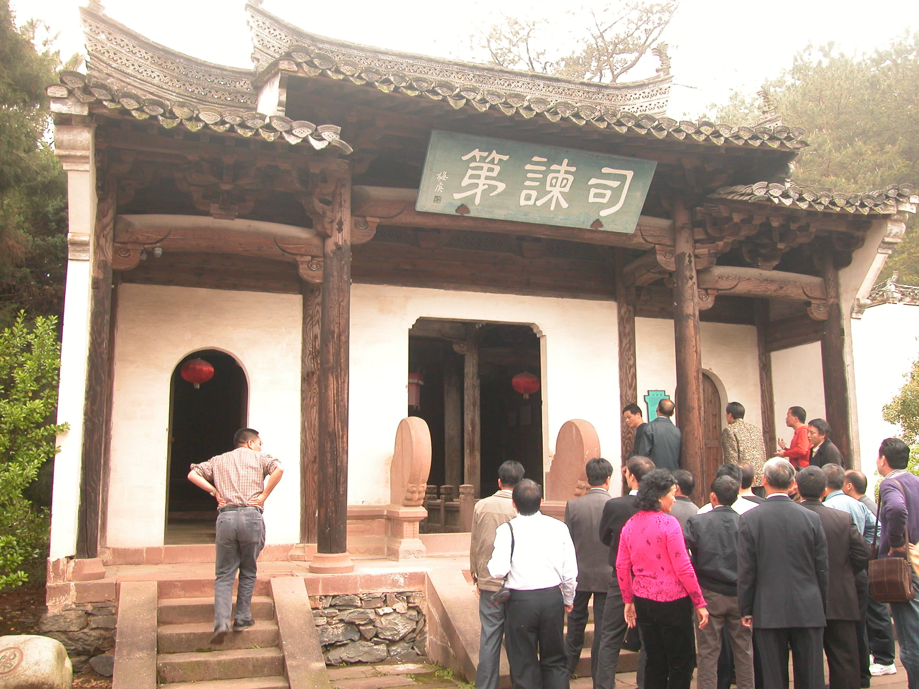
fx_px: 796
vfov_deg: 46.8
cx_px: 460
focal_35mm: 30
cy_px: 344
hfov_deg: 60.0
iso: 100
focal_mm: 7.7
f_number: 2.8
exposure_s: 1/47.3
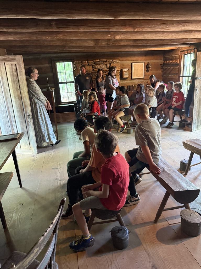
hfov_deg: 56.8
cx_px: 100
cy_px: 134
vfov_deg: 71.6
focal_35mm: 24
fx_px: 186
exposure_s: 1/40
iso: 640
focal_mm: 6.76
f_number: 1.78
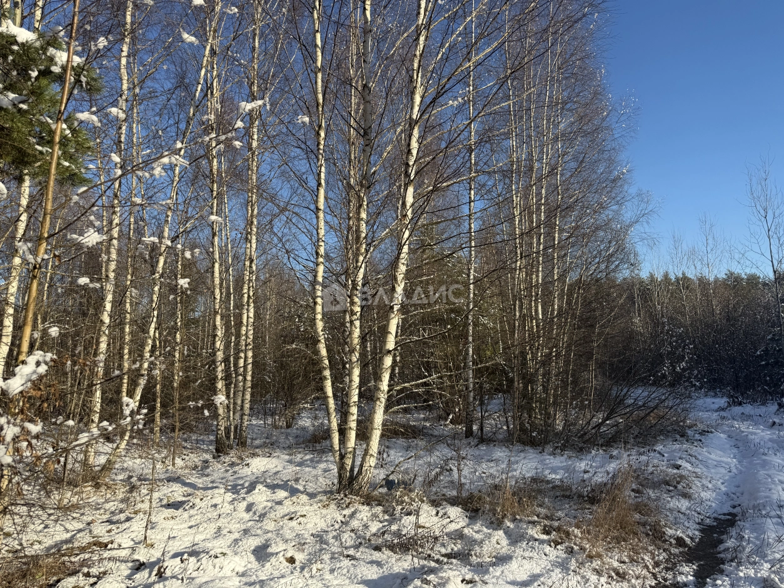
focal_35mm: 24
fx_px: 544
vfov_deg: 56.8
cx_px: 392
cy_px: 294
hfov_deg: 71.6
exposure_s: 1/3425
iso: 80
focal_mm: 6.76
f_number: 1.78
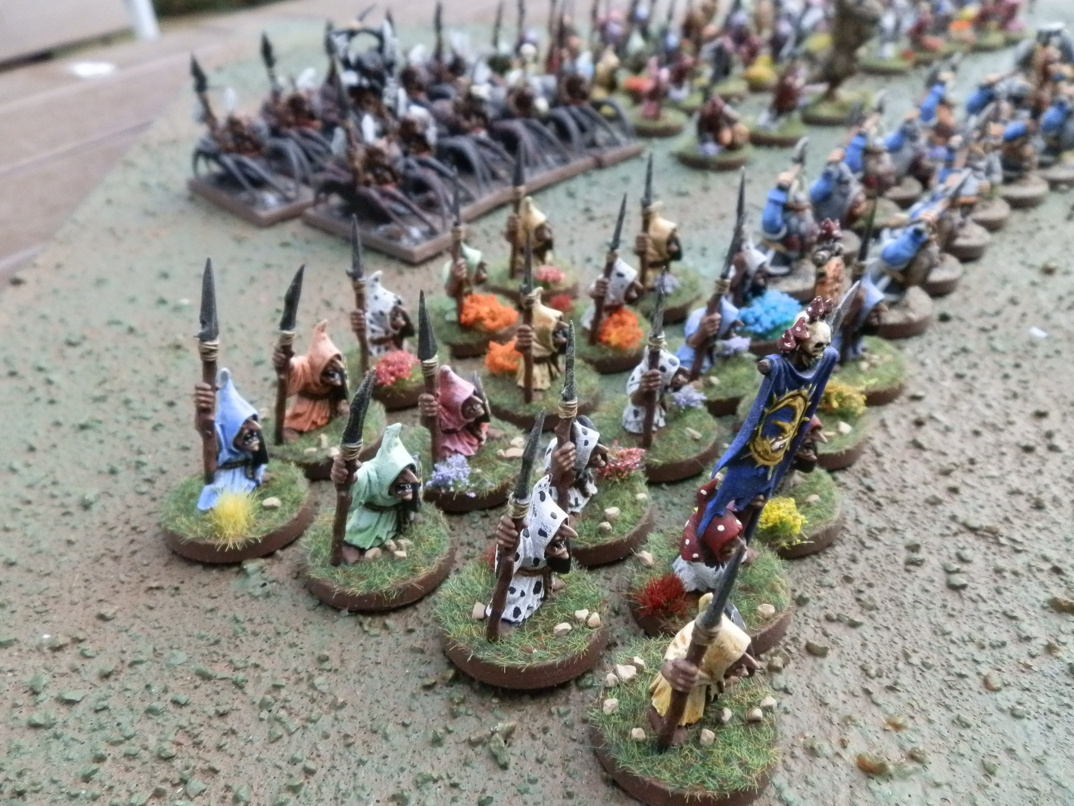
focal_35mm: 28
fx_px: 869
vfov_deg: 49.7
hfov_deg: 63.4
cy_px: 403
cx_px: 537
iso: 400
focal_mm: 5
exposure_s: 1/500
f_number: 3.1
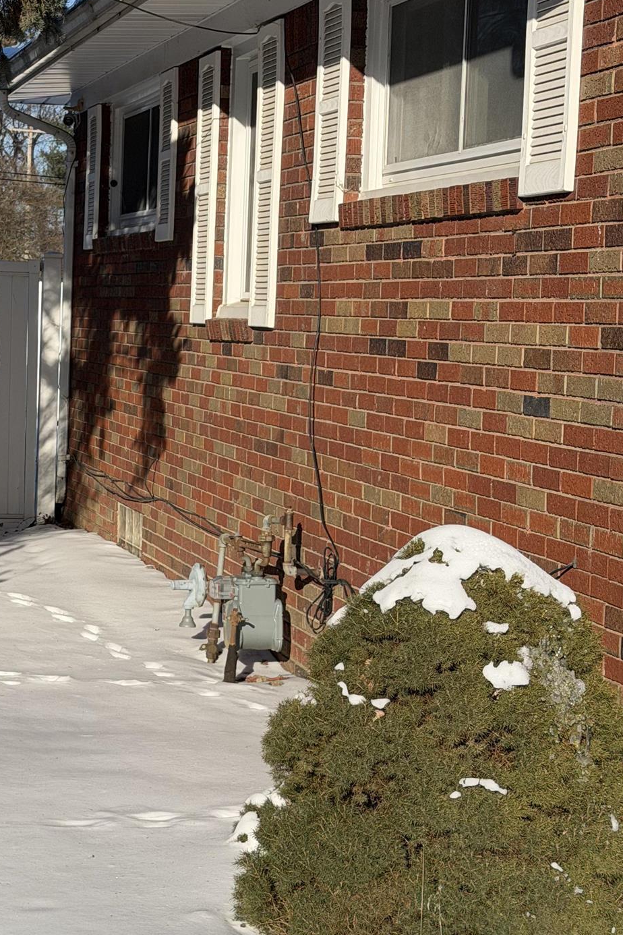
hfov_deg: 16.3
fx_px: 2154
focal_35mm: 83
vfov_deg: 24.5
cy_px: 449
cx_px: 67
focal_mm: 6.76
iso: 64
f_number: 1.78
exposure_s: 1/6536
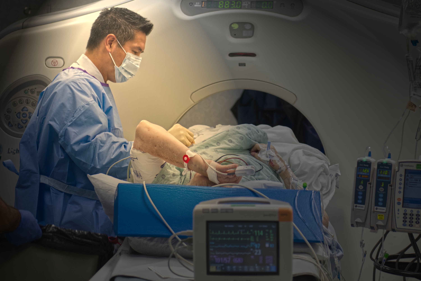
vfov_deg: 20.6
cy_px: 140
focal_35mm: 66
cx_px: 210
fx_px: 772
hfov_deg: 30.5
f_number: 2.8
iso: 140
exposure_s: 1/80
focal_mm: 66
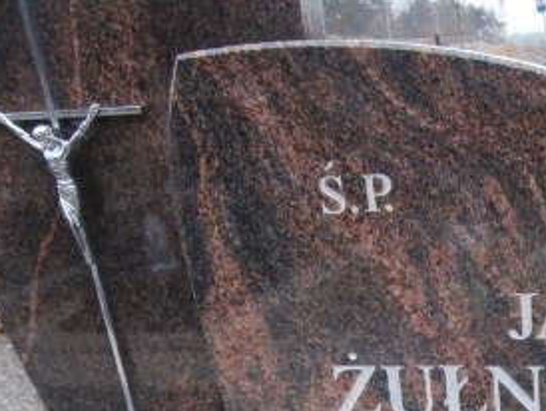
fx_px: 884
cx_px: 500
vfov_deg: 24.7
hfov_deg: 32.5
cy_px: 431
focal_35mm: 56
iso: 100
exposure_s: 1/60
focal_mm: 4.2
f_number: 3
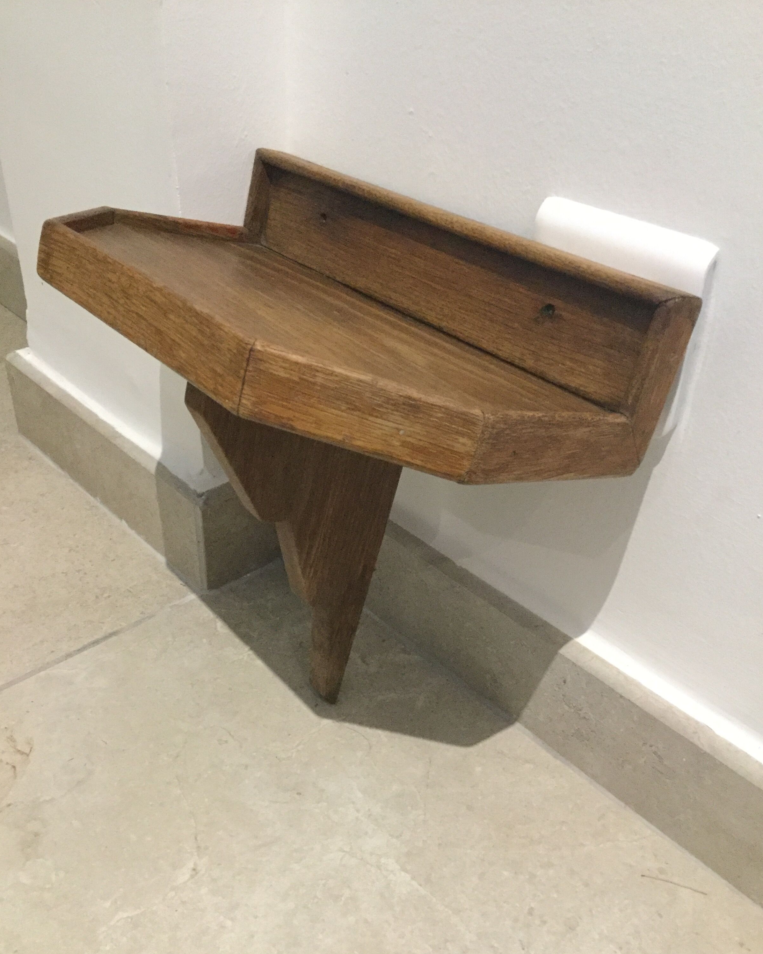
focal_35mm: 33
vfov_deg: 54.1
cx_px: 379
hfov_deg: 44.5
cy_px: 519
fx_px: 932
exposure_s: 1/17
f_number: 2.4
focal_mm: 3.3
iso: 400
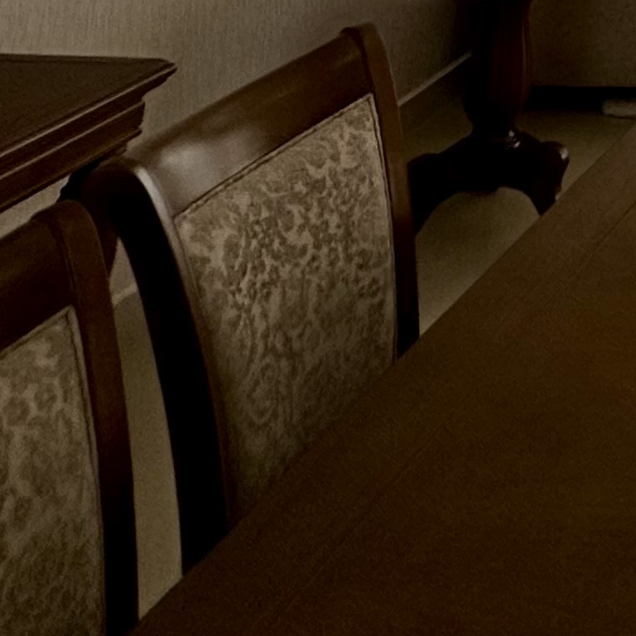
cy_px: -571
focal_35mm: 65
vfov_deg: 18.9
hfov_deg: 18.0
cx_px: 1274
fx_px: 1351
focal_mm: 2.22
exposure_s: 1/186
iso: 40
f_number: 2.2
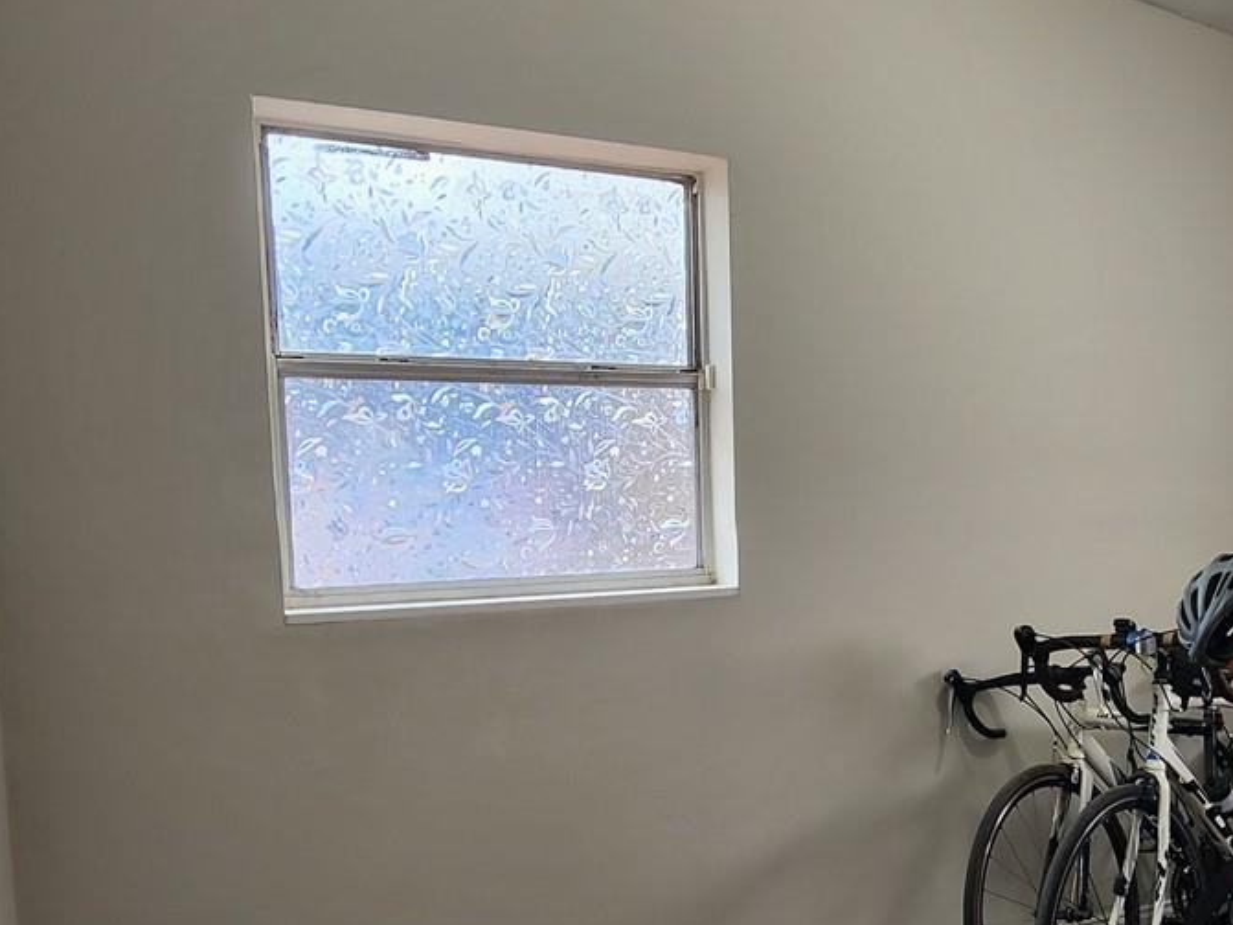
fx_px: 1104
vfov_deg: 44.9
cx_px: 873
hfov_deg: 56.4
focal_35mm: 31
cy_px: 594
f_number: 2.2
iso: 64
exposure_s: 1/60
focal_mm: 2.2
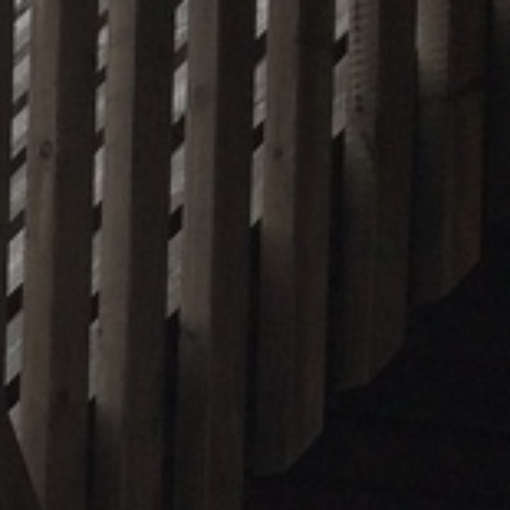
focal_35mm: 169
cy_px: 1040
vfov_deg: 9.6
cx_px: -704
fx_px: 2817
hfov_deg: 9.3
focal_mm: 4.15
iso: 32
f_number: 2.2
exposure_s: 1/746
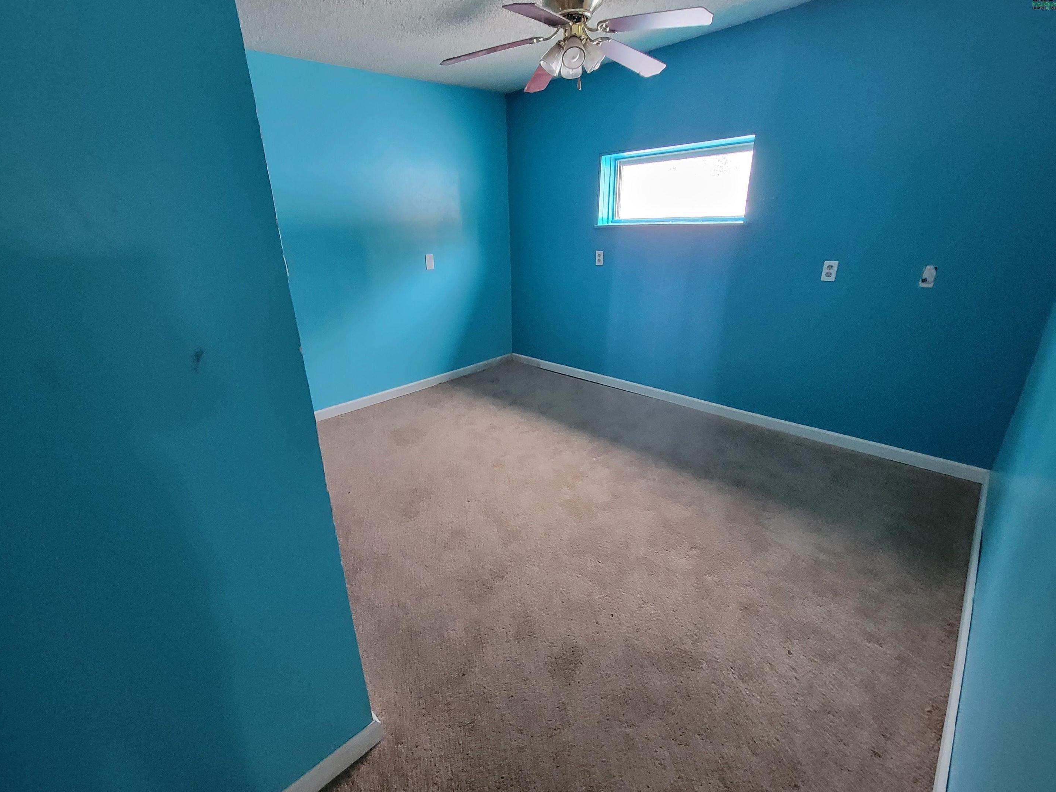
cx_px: 506
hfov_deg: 102.0
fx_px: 427
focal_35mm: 14
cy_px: 402
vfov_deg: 85.7
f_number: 2.2
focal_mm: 2.2
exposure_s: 1/24
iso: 800
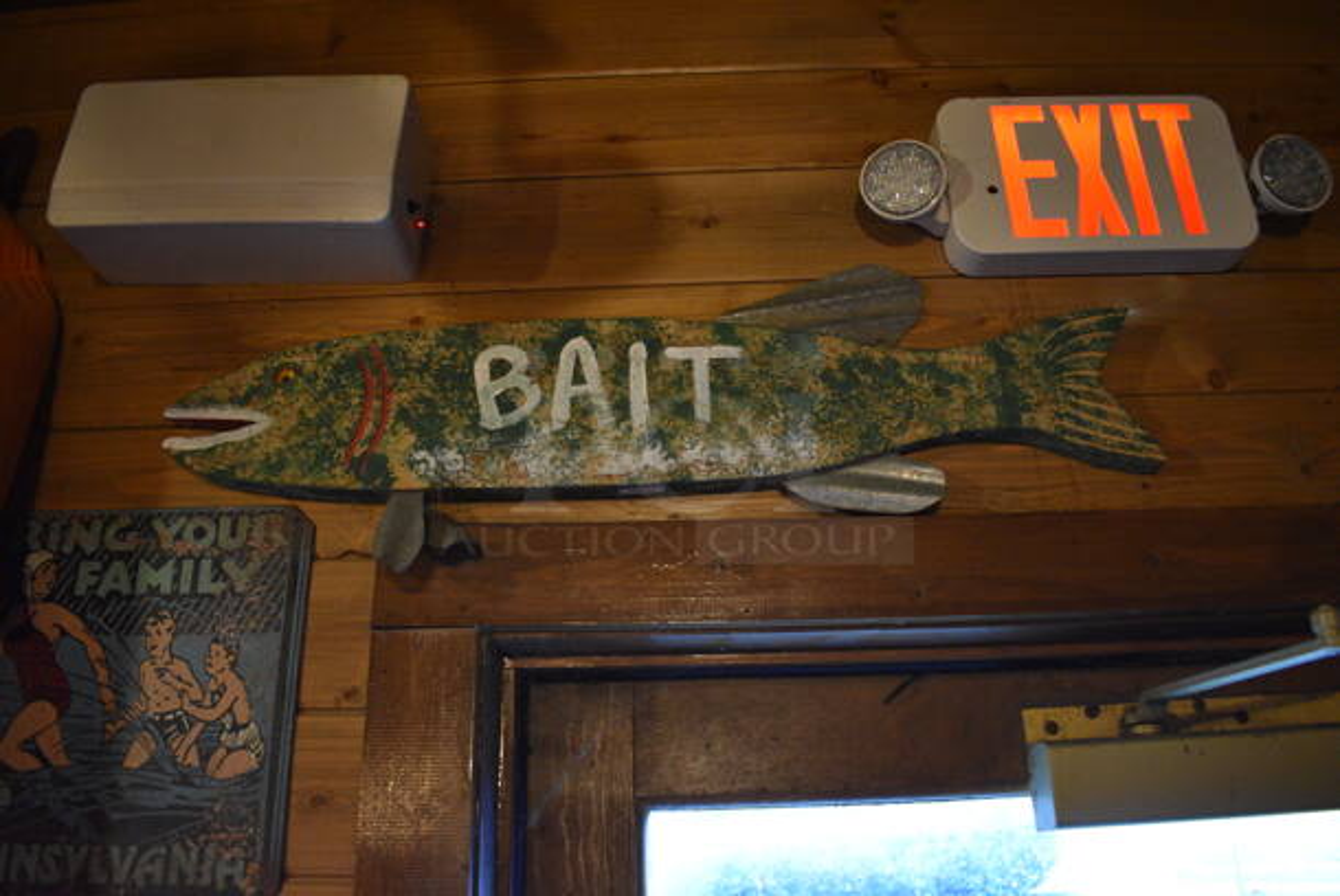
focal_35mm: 27
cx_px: 670
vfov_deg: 48.0
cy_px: 448
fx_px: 1006
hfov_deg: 67.3
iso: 2800
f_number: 3.5
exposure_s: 1/30
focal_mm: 18
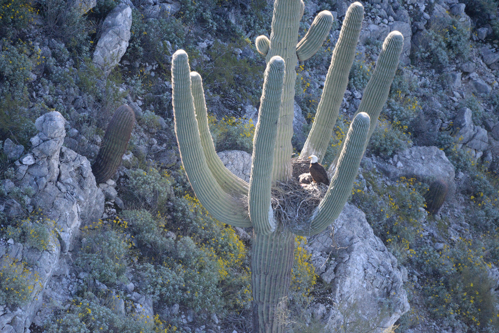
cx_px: 250
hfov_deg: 3.4
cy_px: 166
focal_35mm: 600
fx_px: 8319
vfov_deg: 2.3
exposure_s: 1/4000
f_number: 6.3
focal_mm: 600
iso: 6400
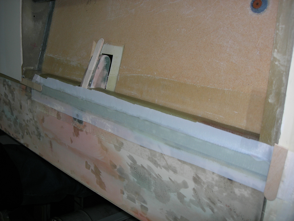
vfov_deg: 37.7
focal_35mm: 38
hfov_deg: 49.0
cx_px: 147
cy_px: 110
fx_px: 323
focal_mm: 7.8
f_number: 2.8
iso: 64
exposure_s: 1/60.1
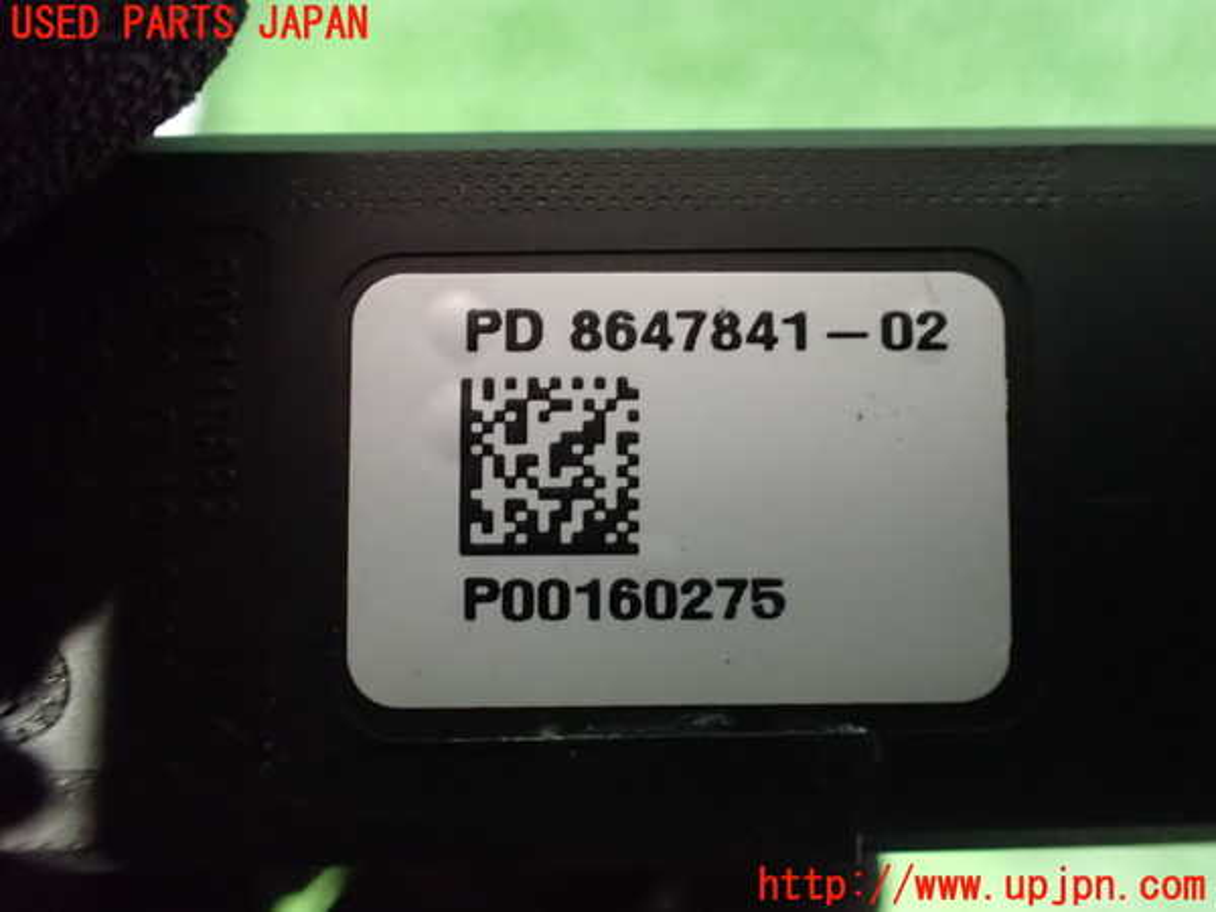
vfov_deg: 46.8
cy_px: 456
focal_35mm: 30
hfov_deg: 60.0
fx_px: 1054
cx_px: 608
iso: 1600
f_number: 2.3
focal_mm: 5.4
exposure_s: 1/13
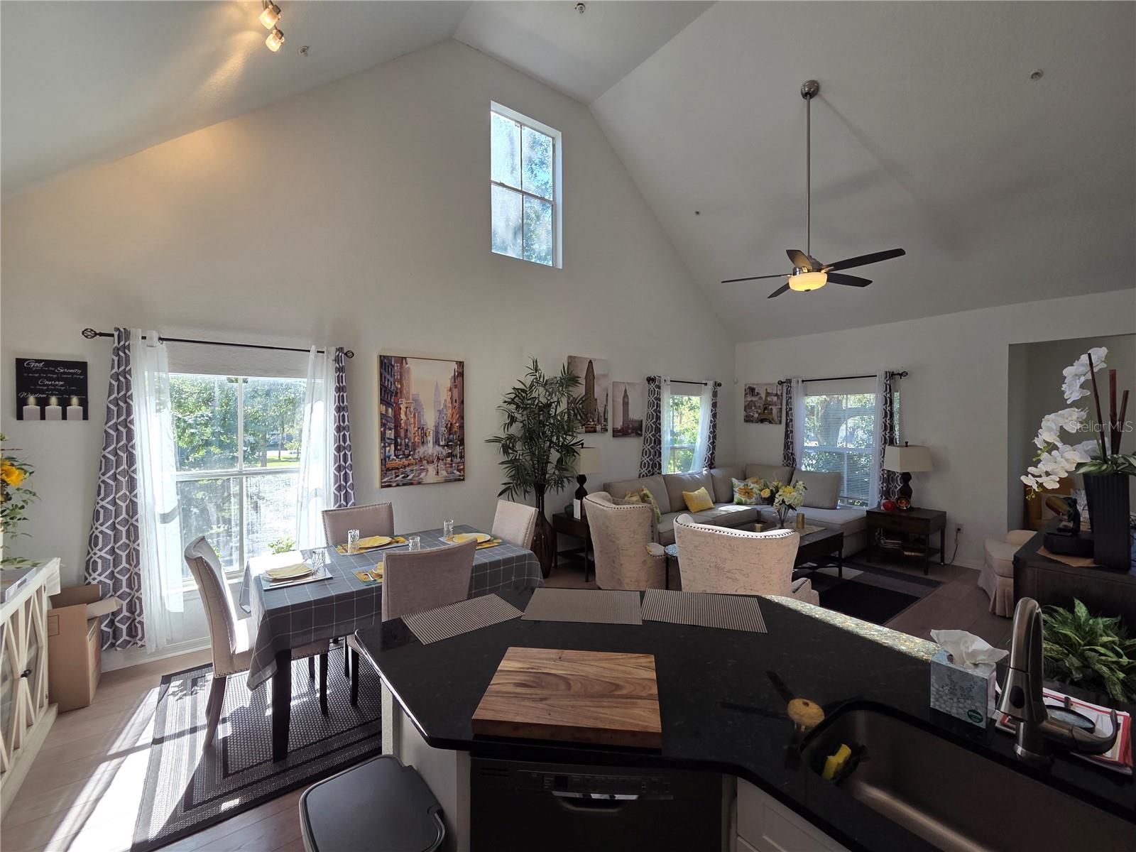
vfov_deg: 89.9
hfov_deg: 106.2
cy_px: 426
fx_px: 427
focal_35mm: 13
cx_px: 568
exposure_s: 1/120
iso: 50
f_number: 2.2
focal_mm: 2.2
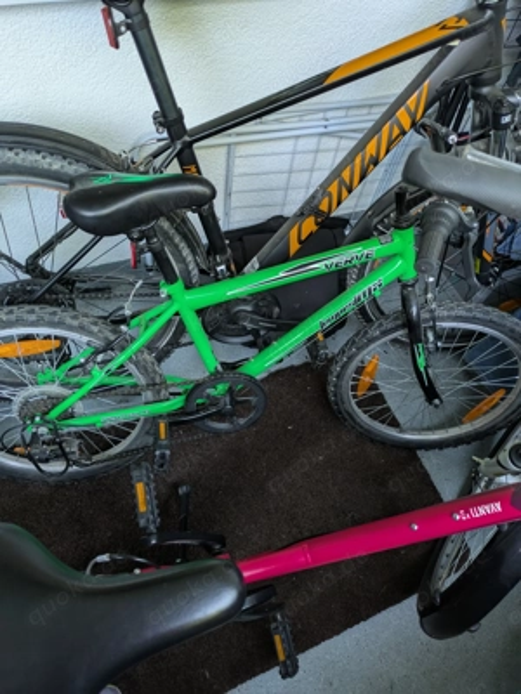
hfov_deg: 54.9
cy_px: 347
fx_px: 502
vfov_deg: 69.4
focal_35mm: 25
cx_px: 260
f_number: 1.89
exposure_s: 1/50
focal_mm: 5.43
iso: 190
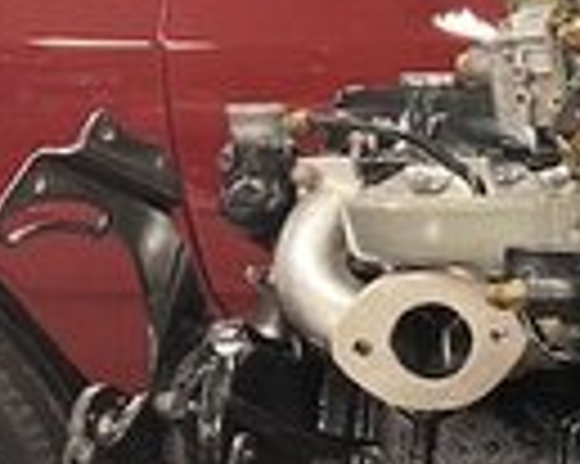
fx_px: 1458
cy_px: 464
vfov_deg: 17.6
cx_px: 796
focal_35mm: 85
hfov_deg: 20.2
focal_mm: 3.99
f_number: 1.8
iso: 250
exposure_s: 1/40
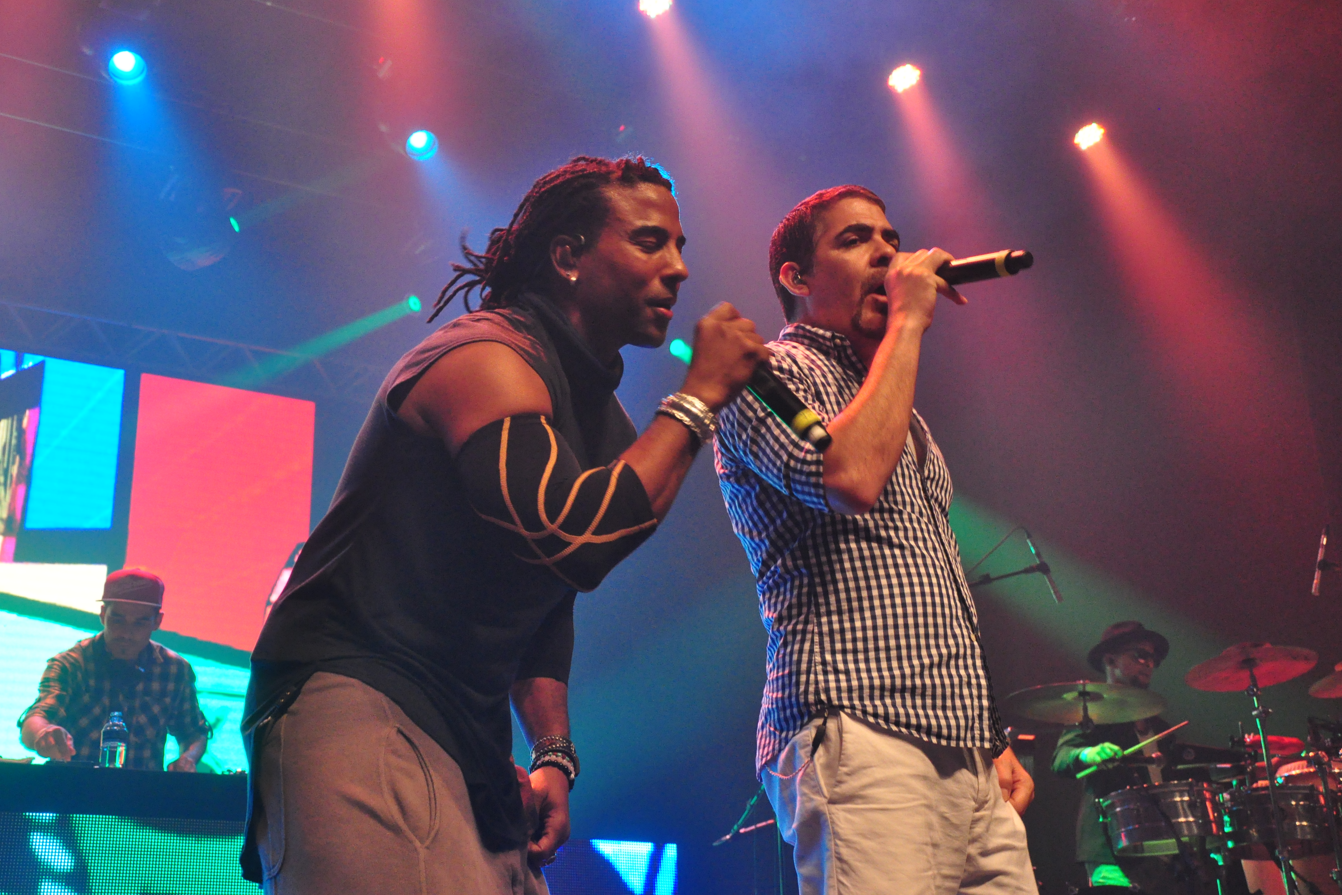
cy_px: 444
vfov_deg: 27.5
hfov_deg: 40.3
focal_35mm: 49
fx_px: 1826
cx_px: 671
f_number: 4.2
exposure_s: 1/80
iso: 2000
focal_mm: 32
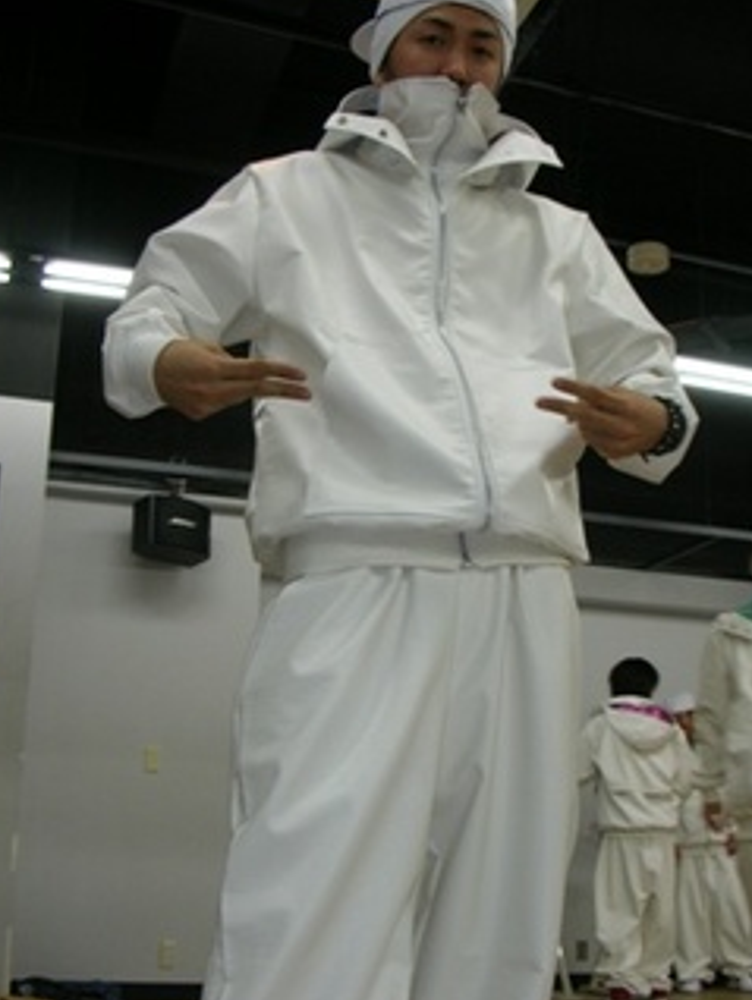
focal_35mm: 44
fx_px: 1273
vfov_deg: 42.9
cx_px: 428
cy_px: 544
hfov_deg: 32.9
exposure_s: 1/30
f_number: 3
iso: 50
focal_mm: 5.8
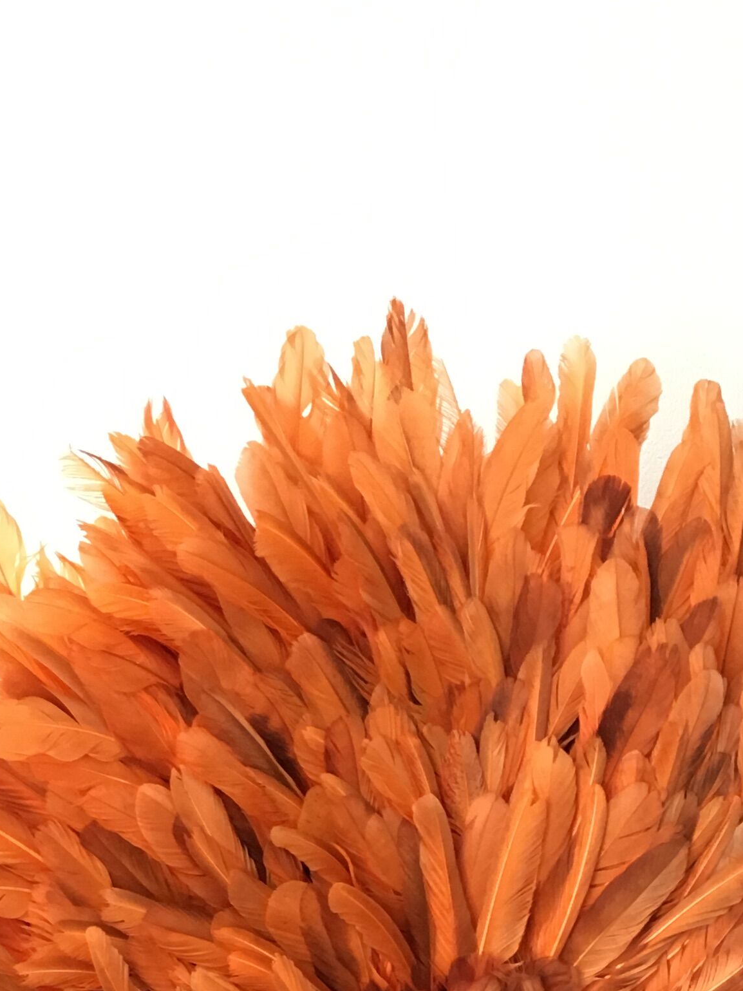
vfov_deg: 23.3
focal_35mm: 76
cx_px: 491
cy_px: 1213
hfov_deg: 19.3
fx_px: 2175
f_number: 2.2
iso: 125
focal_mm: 4.15
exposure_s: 1/33
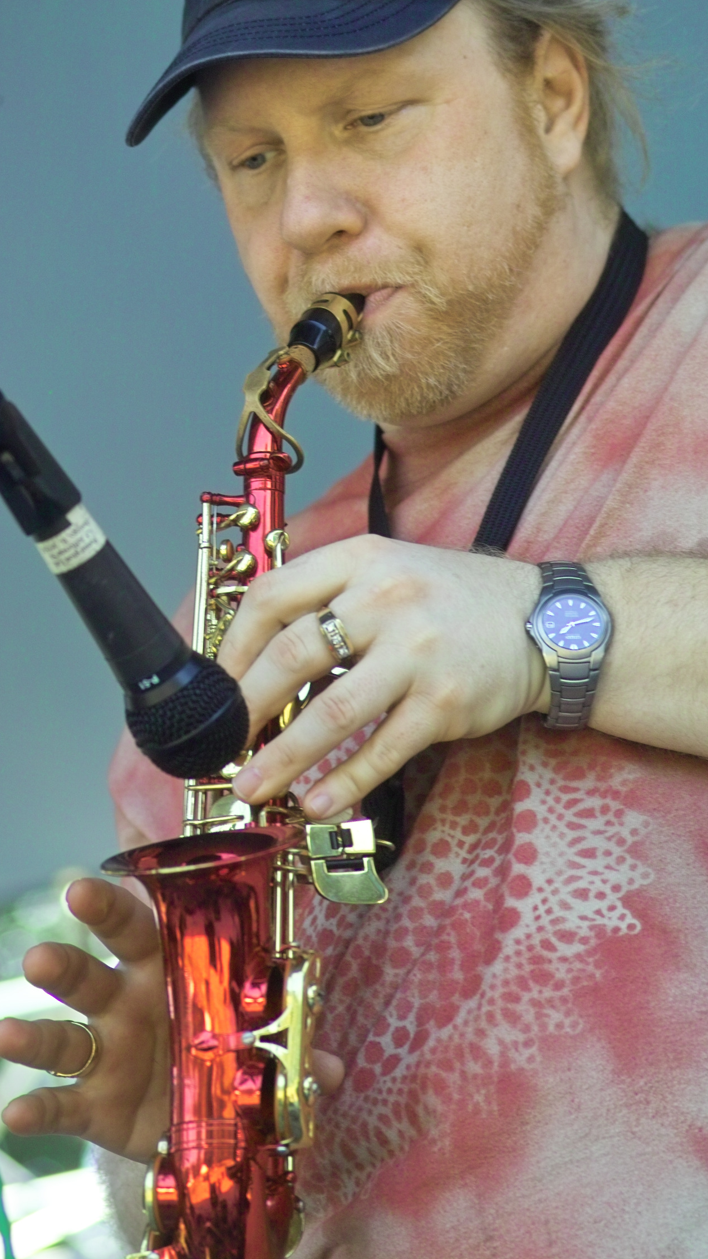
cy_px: 630
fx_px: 6276
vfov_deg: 11.5
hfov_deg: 6.5
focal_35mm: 188
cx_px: 351
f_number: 4
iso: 200
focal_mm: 105
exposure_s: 1/180
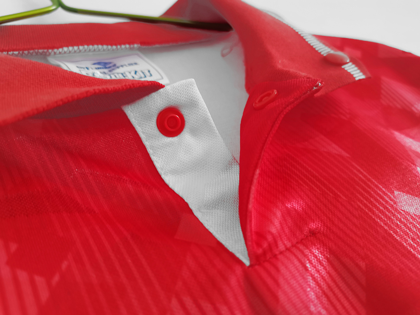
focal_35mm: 26
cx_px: 210
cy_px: 158
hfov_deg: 67.3
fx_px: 315
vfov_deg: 53.1
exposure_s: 1/33.3
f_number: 1.8
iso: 320
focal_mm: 5.58
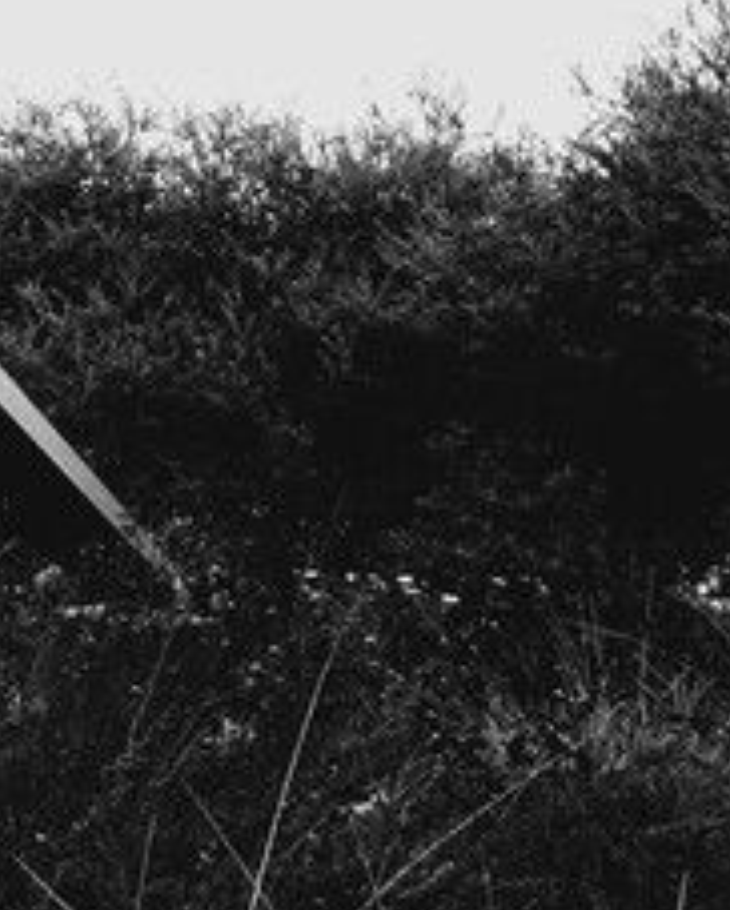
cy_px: 104
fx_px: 1807
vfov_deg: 27.3
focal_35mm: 67
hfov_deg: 21.8
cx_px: -52
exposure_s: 1/1420
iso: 64
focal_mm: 5.96
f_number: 1.6
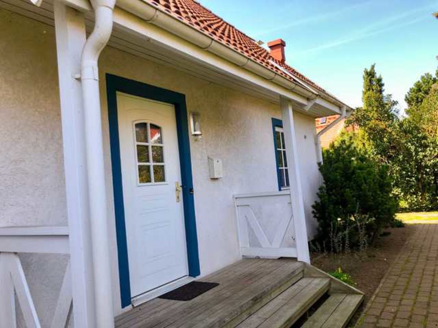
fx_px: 354
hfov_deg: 63.4
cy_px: 164
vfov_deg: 49.7
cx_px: 219
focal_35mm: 28
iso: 20
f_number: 1.8
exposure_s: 1/448
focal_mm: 4
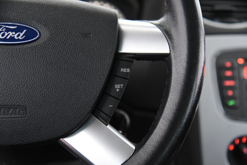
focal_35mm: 58
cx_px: 124
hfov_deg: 34.5
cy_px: 82
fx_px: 398
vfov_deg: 23.4
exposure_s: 1/20
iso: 4000
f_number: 4
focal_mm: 58
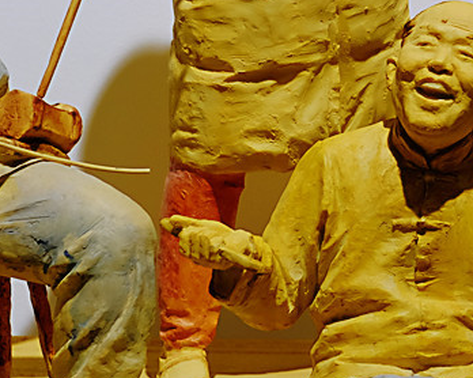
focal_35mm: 170
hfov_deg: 11.2
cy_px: -24
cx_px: 493
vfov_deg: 9.0
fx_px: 2378
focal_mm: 27.7
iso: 200
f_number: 3.2
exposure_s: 1/140
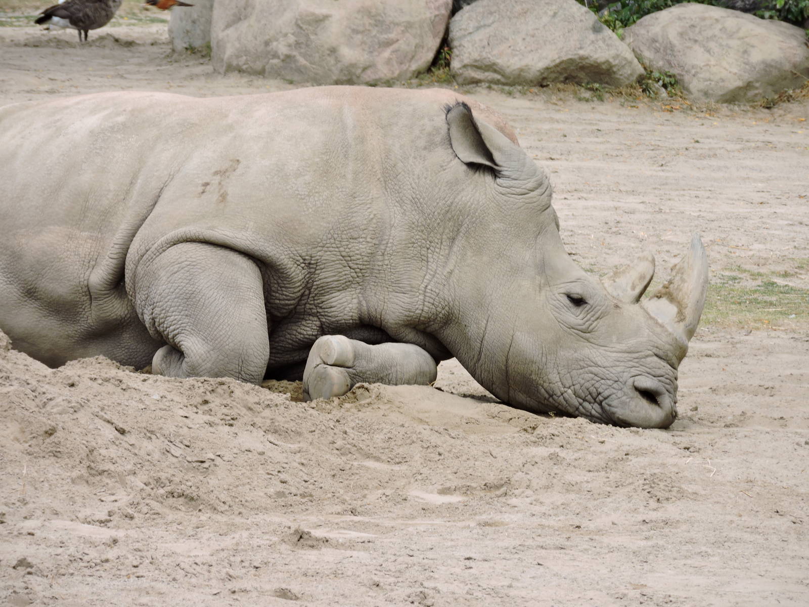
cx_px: 404
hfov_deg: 4.6
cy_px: 304
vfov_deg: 3.4
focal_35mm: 435
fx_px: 10166
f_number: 4.9
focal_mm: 77.6
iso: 100
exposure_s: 1/400
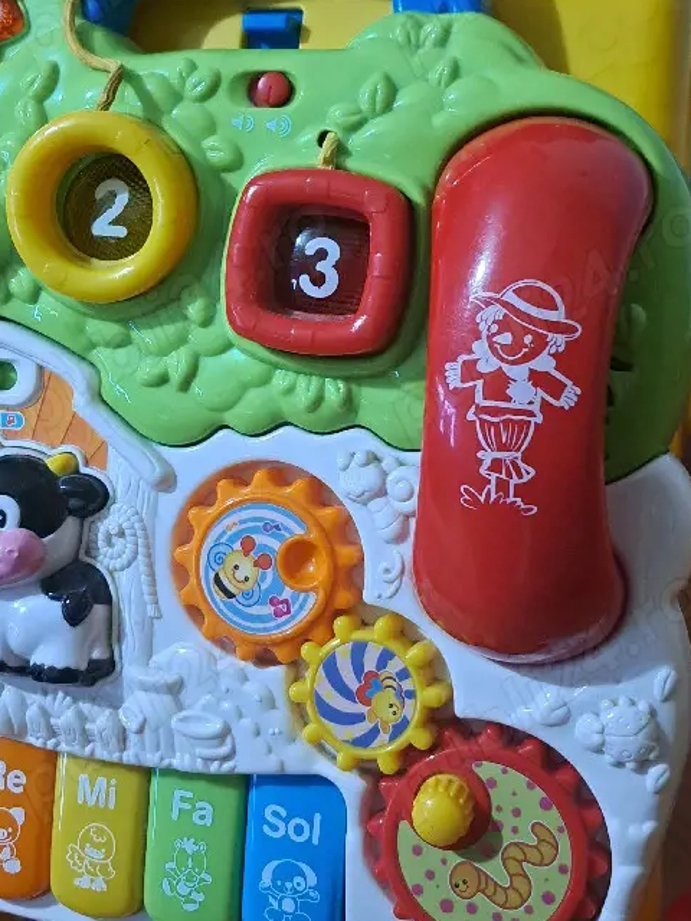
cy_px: 375
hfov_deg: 29.0
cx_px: 268
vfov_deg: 38.1
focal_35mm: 50
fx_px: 1331
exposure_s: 1/25
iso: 800
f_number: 1.8
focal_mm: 5.23
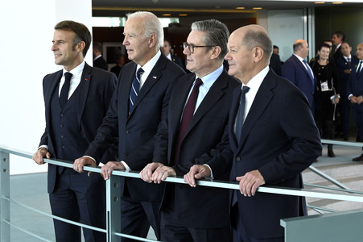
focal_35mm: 82
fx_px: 826
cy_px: 121
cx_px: 182
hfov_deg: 24.8
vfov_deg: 16.6
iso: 4000
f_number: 7.1
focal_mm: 82
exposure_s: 1/640
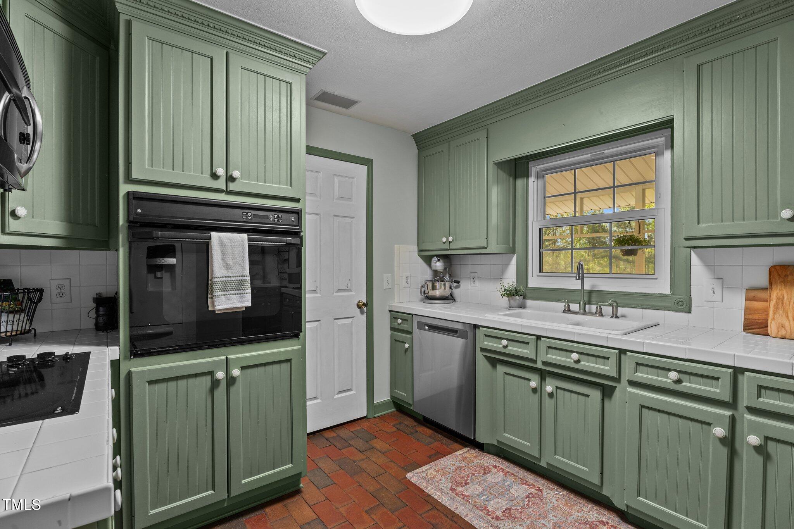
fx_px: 375
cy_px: 264
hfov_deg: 93.3
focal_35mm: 17
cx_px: 397
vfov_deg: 70.4
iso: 500
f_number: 8
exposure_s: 1/2.5
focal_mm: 17
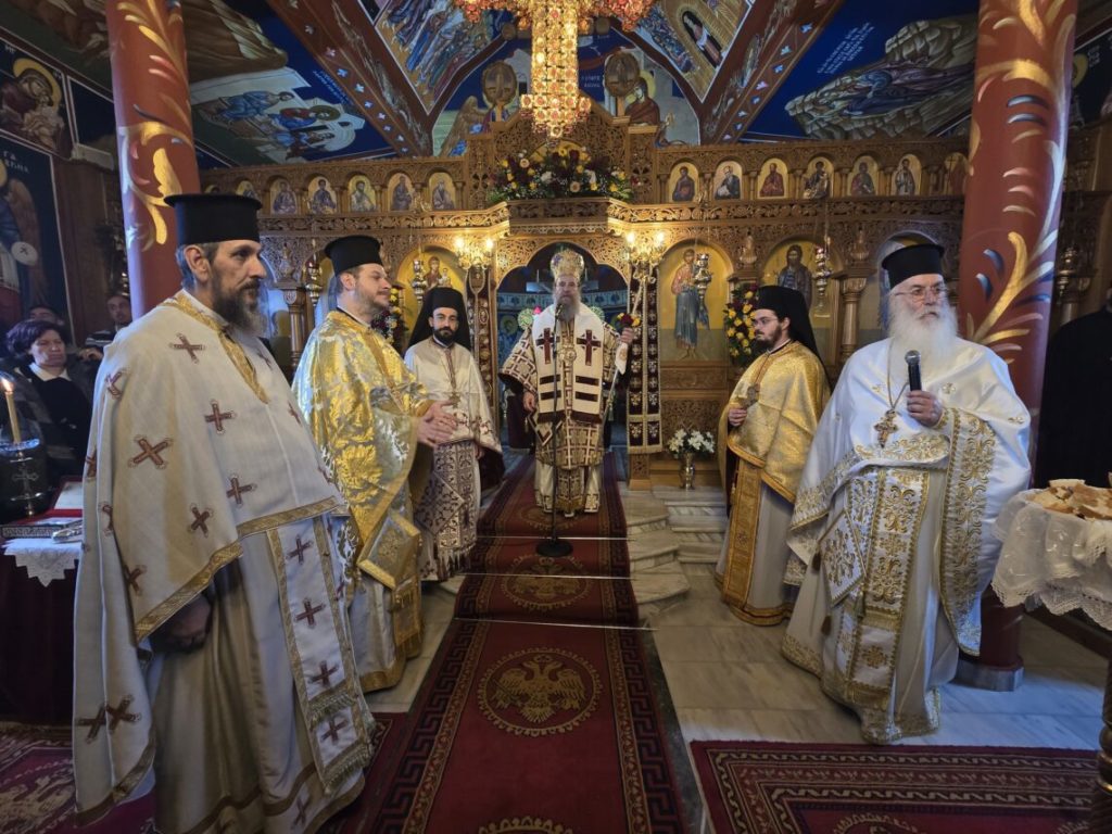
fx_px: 418
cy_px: 417
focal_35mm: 13
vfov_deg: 89.9
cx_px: 556
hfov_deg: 106.2
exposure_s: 1/50
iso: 200
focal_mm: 2.2
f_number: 2.2
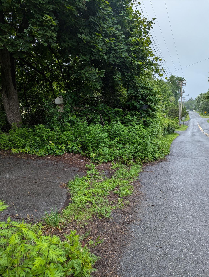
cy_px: 138
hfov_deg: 56.9
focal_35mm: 24
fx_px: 193
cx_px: 104
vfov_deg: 71.5
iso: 44
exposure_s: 1/647
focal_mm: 6.81
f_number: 1.85
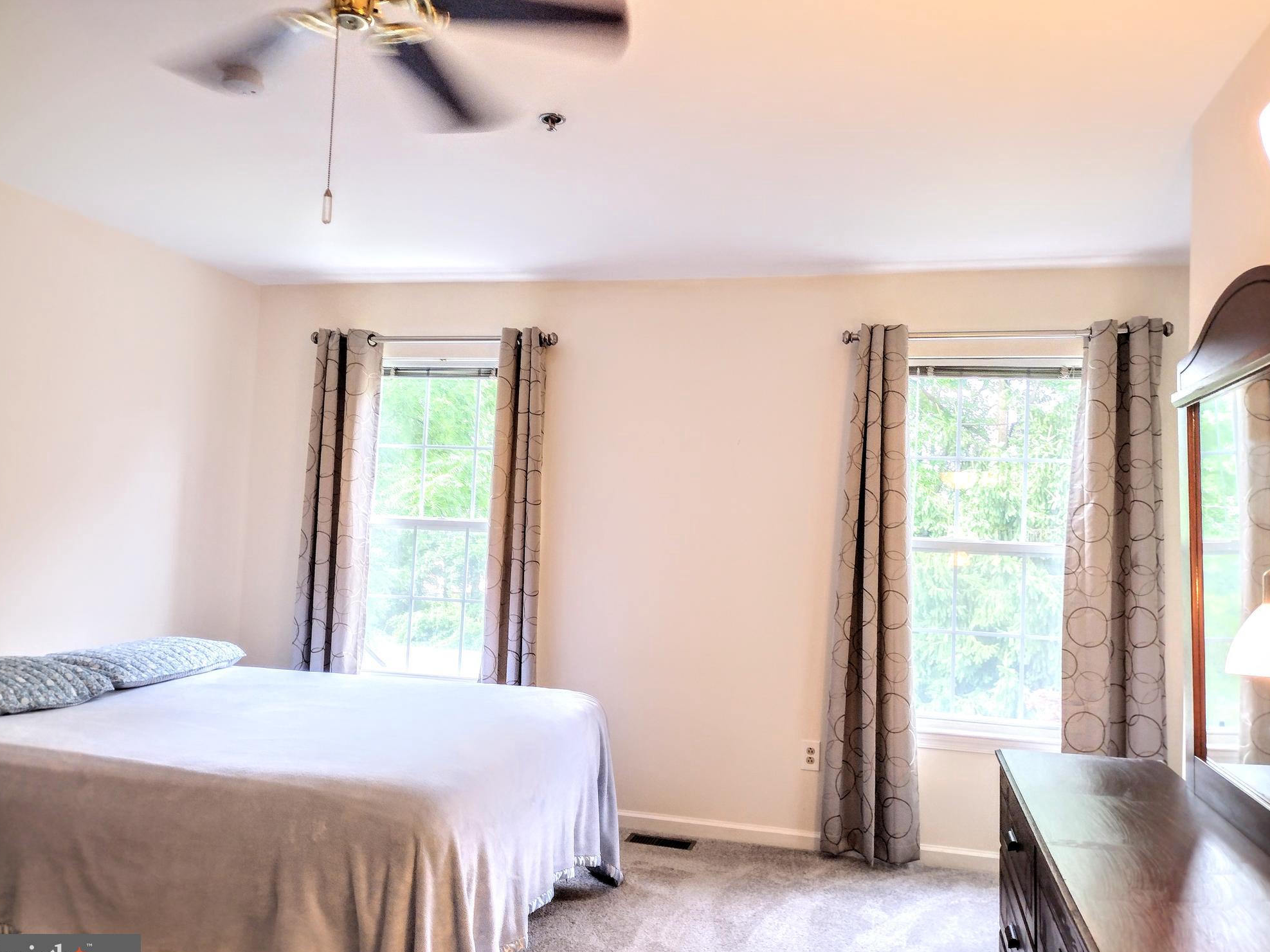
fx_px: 1027
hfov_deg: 63.4
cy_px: 493
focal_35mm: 28
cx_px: 639
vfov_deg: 49.7
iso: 117
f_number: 1.7
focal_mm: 4.71
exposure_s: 1/60
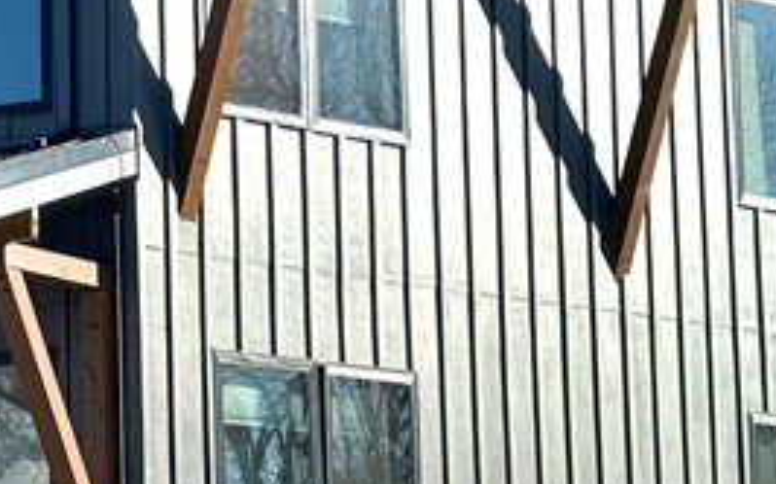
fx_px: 3234
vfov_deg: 8.6
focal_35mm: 153
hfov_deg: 12.6
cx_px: -578
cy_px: 292
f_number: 1.78
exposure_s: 1/2833
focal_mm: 6.86
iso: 80
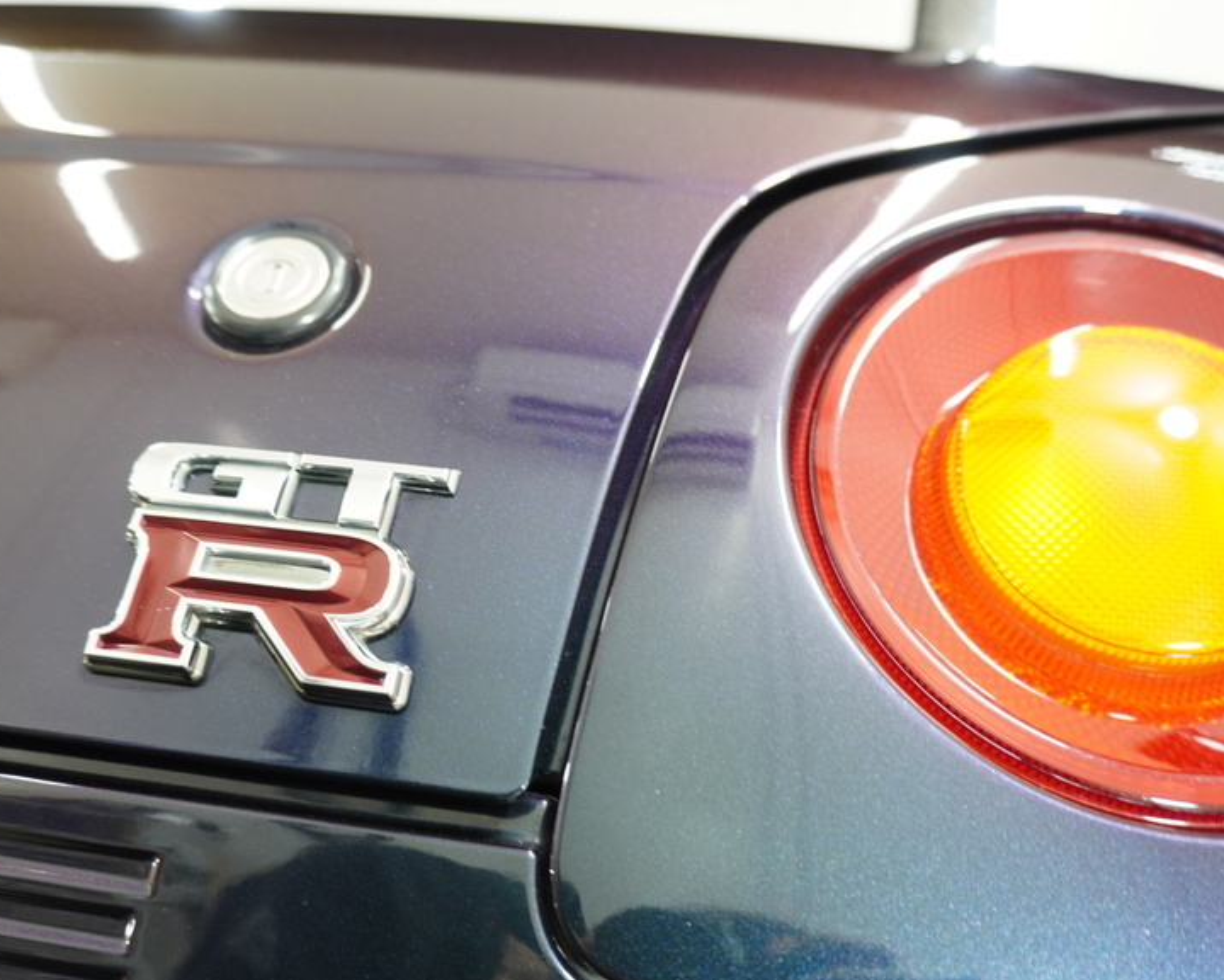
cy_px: 529
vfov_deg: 48.5
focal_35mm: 30
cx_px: 598
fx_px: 1087
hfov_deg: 58.8
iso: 320
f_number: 3.5
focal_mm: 16
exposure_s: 1/30
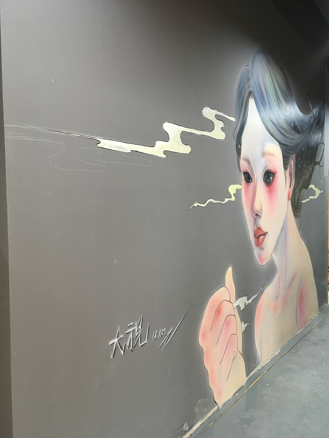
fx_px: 368
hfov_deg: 48.2
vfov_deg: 61.7
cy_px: 219
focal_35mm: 29
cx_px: 164
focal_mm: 4.15
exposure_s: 1/33
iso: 160
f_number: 2.2
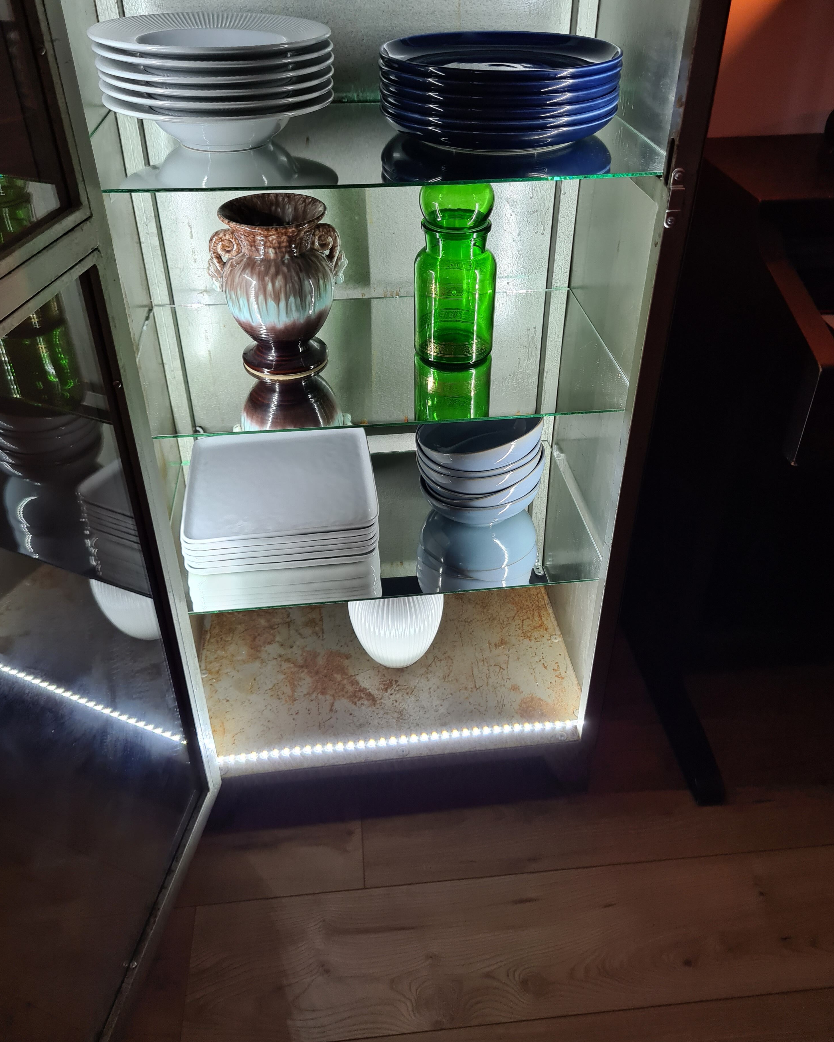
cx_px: 420
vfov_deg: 62.1
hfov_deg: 51.5
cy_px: 488
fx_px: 864
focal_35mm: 28
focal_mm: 5.4
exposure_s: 1/50
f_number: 1.8
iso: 200
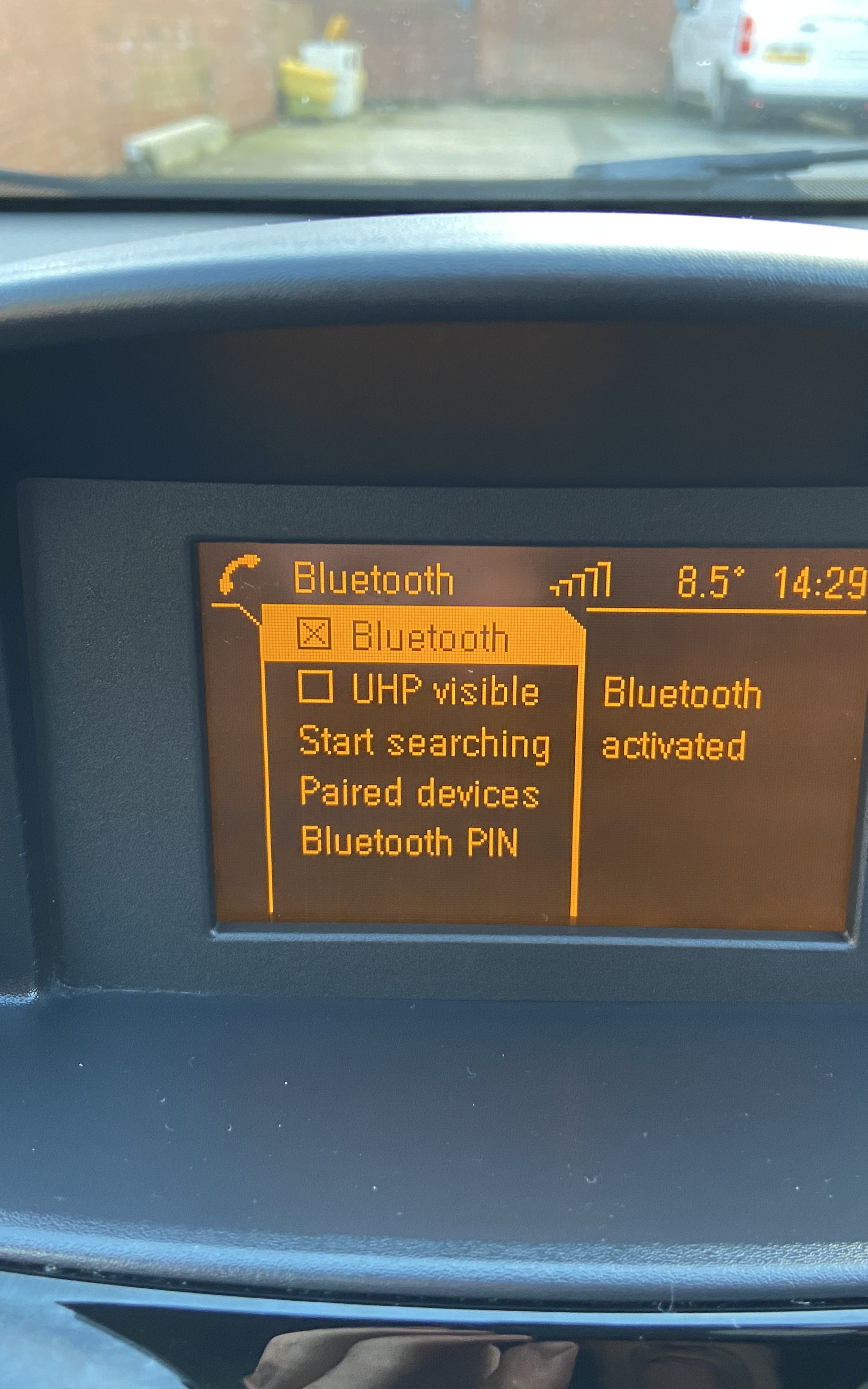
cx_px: 473
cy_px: 696
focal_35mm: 37
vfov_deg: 52.7
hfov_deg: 34.4
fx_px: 1400
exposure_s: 1/60
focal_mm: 4.25
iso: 160
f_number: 1.8
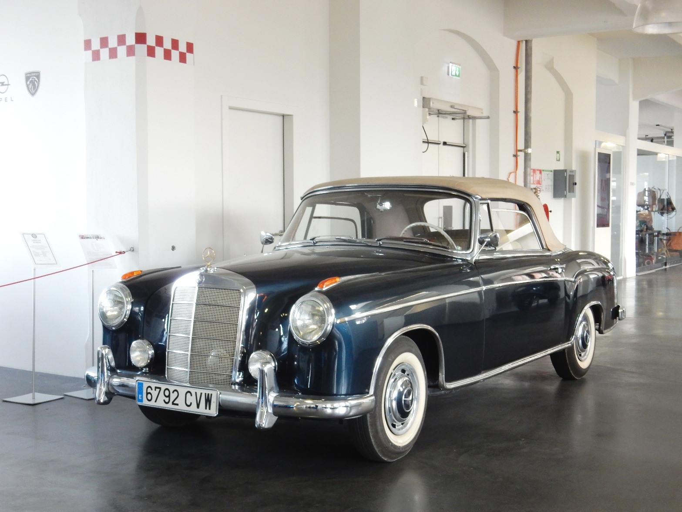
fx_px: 1005
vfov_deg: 28.6
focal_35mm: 51
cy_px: 256
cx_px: 341
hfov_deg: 37.5
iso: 360
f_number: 4.5
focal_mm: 9
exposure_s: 1/30
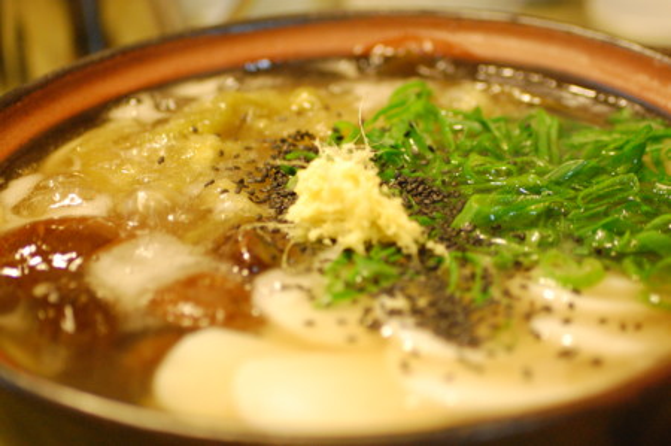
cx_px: 336
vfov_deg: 18.1
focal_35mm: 75
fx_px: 1396
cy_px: 223
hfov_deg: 27.0
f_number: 2.8
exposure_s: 1/30
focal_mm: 50
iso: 1600
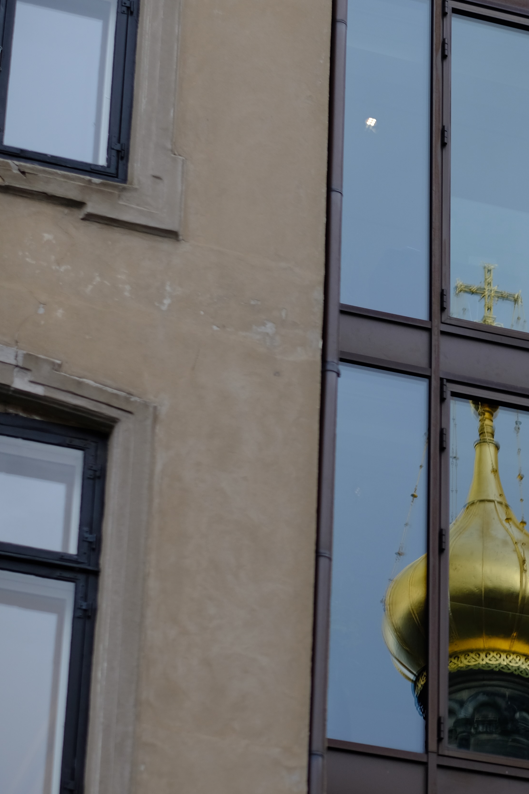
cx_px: 697
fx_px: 3350
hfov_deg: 8.9
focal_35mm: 152
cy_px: 437
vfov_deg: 13.5
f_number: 2.2
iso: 200
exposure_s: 1/400
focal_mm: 56
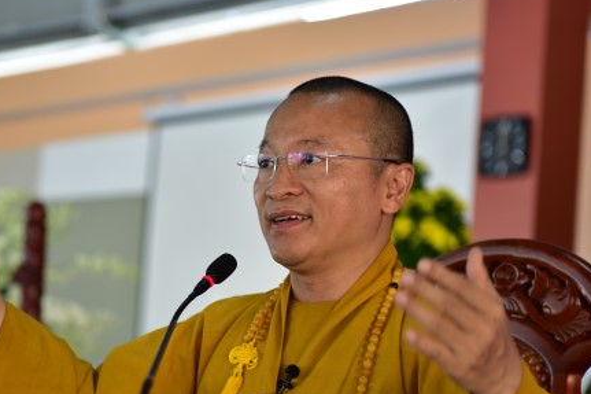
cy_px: 274
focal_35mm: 104
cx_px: 169
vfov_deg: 13.1
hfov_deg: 19.5
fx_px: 1707
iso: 400
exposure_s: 1/100
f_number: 2.8
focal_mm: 70
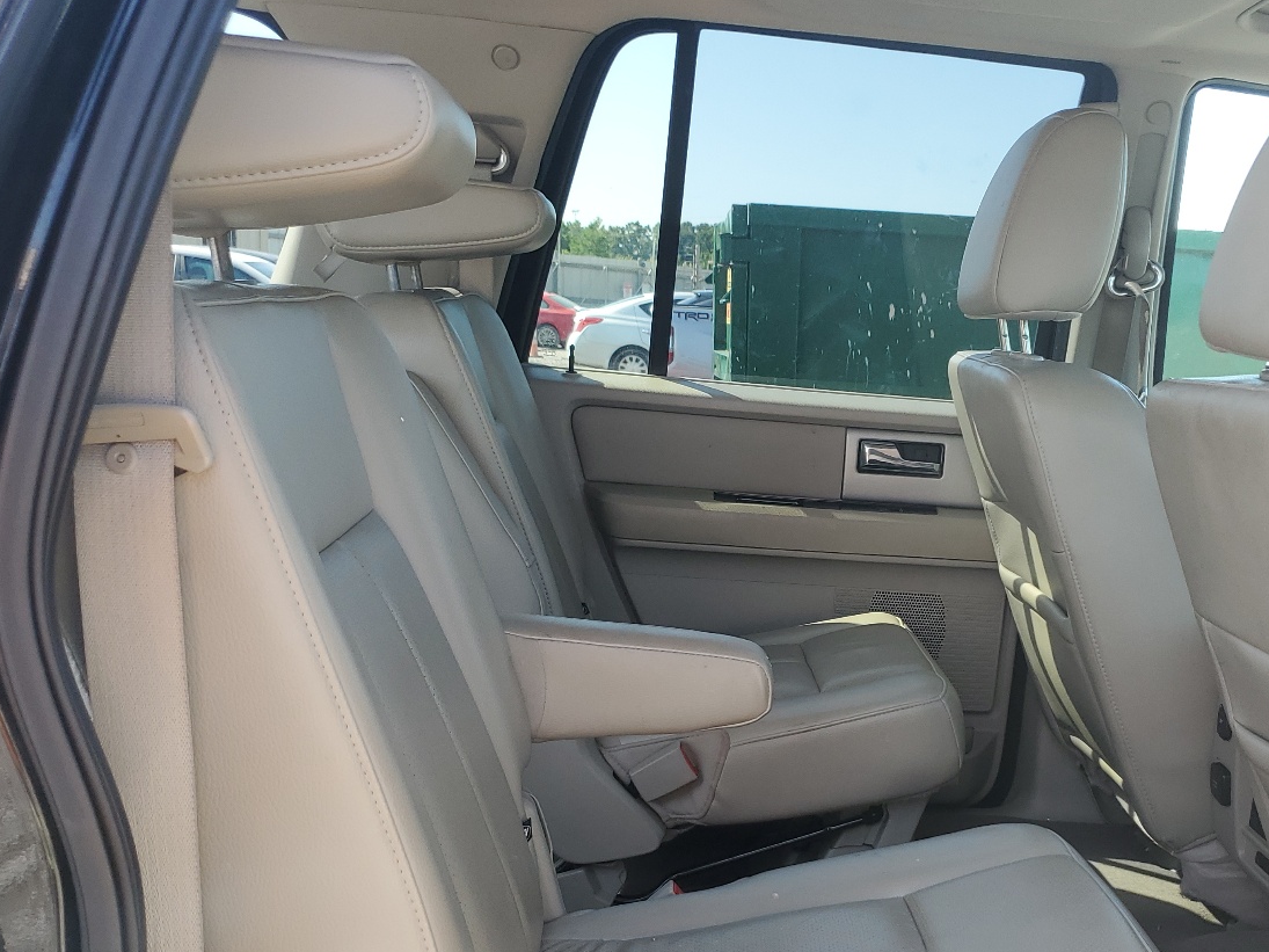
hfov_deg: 48.0
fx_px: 1393
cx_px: 871
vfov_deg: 37.0
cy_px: 681
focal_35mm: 38
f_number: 1.5
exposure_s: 1/270
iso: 50
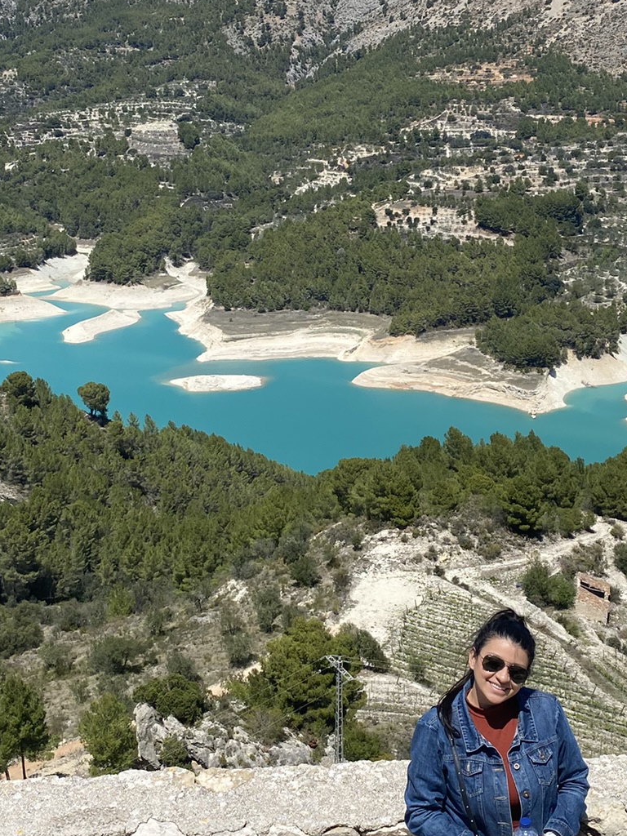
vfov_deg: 36.8
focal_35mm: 52
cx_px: 313
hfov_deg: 28.0
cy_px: 434
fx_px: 1256
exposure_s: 1/3984
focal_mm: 4.25
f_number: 1.8
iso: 32
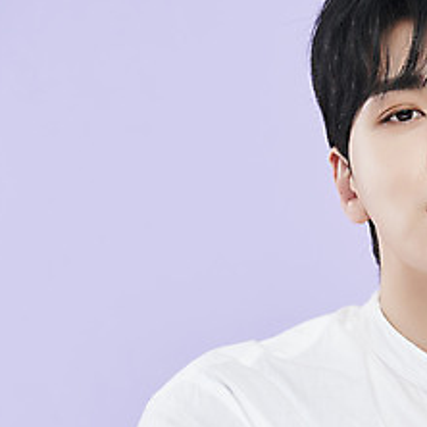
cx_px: 501
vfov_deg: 4.1
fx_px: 5931
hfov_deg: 4.1
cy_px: 260
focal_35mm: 425
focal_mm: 185
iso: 31
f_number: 8
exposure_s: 1/125
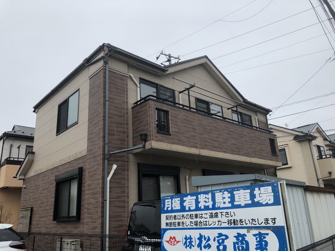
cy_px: 126
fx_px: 271
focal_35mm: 28
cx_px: 168
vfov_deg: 49.7
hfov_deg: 63.4
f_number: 1.8
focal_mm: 3.99
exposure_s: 1/287
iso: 20
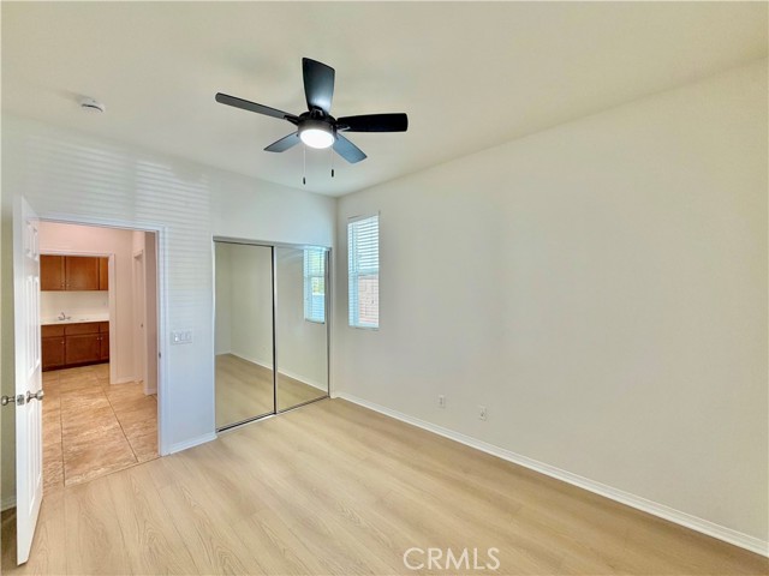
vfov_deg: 85.7
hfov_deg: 102.1
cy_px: 288
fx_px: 311
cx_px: 384
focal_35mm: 14
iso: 160
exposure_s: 1/120
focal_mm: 2.22
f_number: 2.2
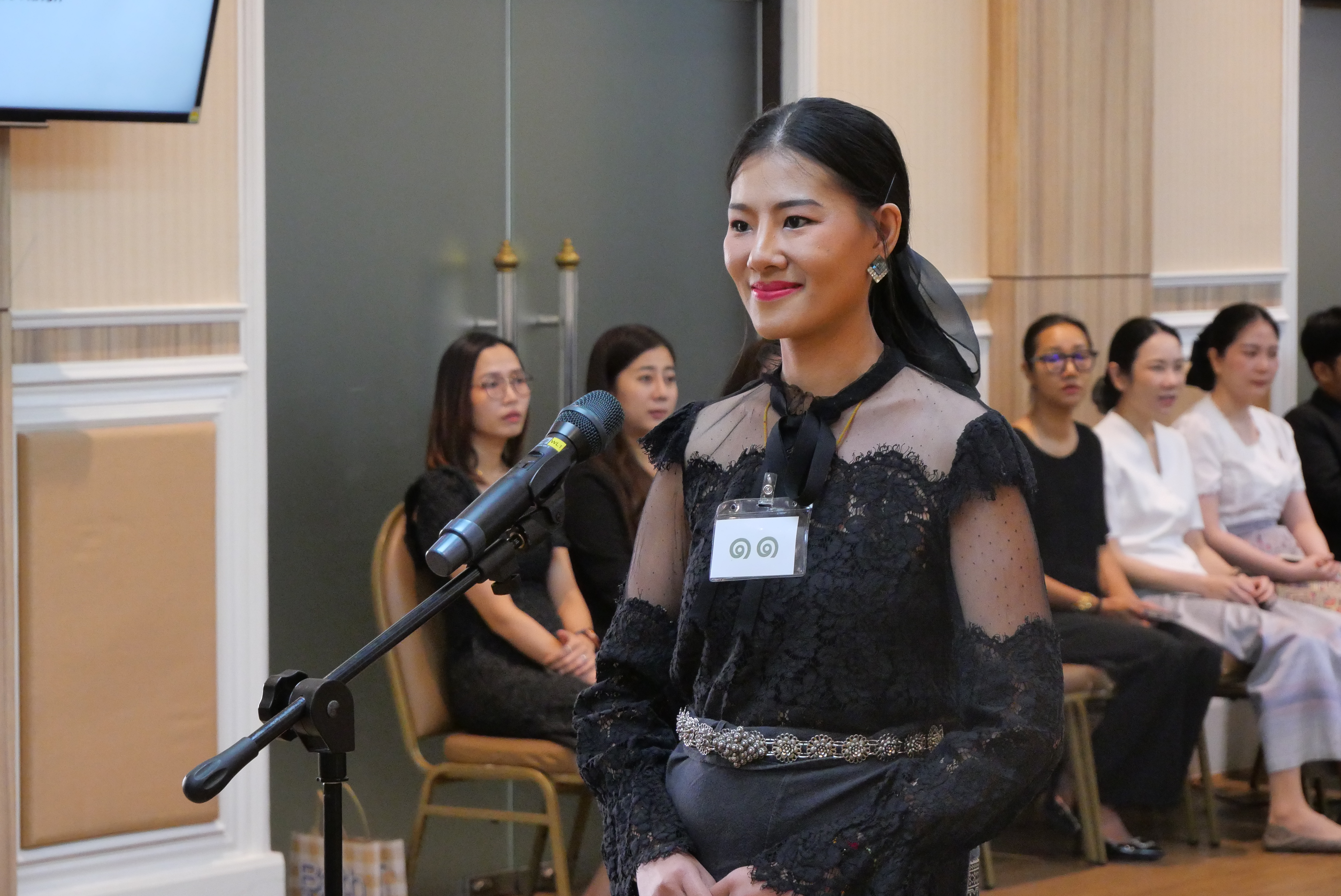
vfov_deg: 11.1
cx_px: 670
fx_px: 4622
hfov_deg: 16.5
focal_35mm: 124
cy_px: 448
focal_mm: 60
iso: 3200
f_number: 5.6
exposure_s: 1/60
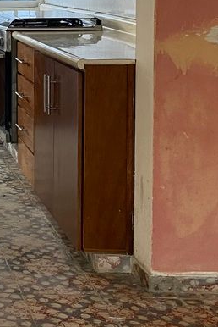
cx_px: -219
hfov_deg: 13.8
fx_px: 762
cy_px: 36
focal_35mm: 84
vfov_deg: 23.6
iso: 125
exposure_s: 1/60
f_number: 1.8
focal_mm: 4.25
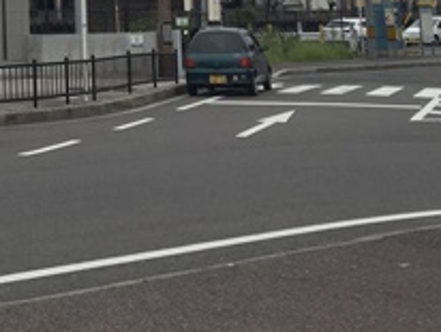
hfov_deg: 19.2
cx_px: -208
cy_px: -92
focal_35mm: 90
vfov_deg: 15.7
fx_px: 1148
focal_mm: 4.15
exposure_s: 1/1364
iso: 32
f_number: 2.2
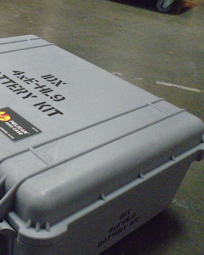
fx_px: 347
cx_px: 43
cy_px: 157
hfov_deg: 31.9
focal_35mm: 46
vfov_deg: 40.1
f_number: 3.2
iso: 800
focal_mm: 4.6
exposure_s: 1/125
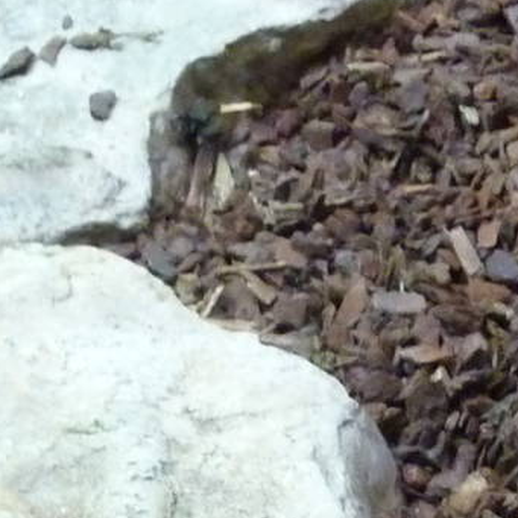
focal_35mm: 145
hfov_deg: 12.0
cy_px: 895
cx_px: 456
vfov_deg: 11.3
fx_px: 2455
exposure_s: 1/60
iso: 500
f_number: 3.5
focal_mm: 5.7
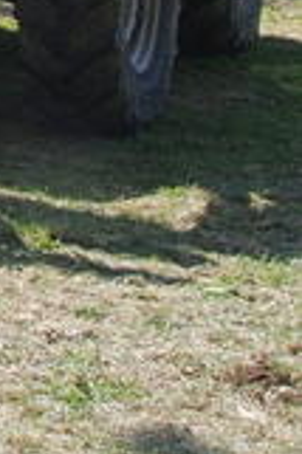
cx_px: -401
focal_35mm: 154
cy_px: -268
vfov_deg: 12.5
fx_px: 1942
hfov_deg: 8.2
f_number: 9
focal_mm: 22
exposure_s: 1/160
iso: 320
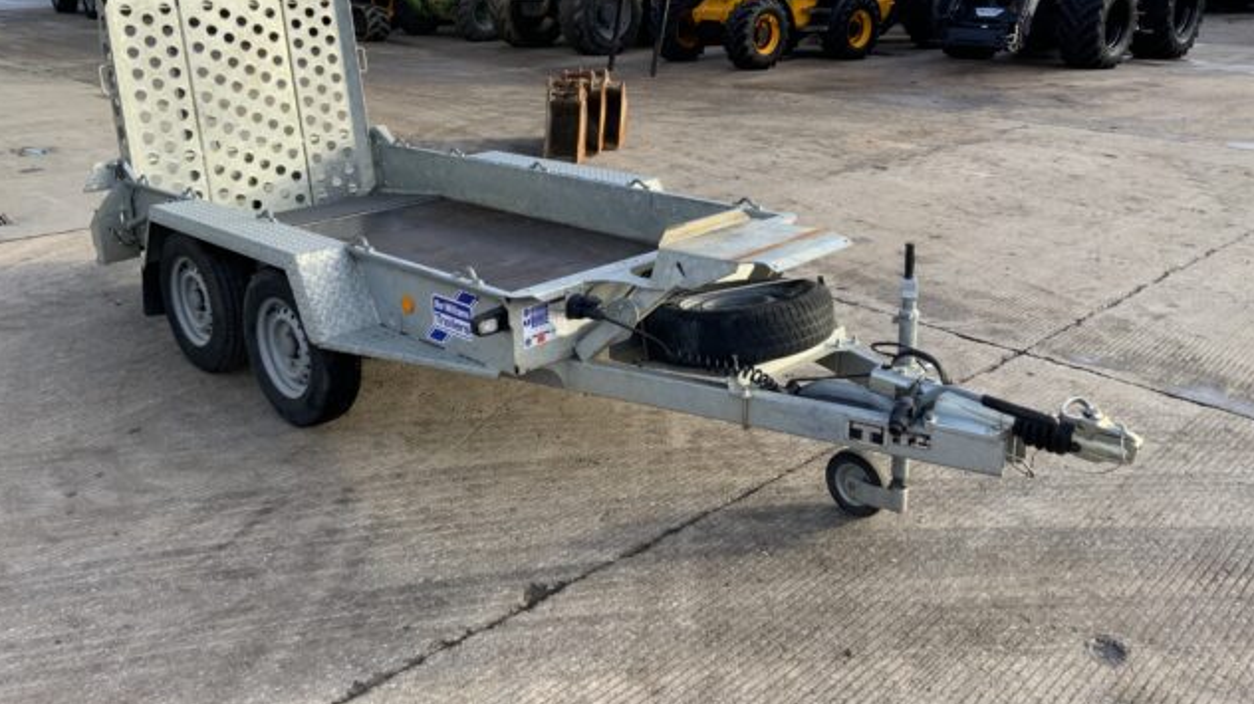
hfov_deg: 61.0
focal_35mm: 32
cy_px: 244
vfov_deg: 36.3
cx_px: 625
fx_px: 1064
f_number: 1.8
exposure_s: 1/360
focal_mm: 3
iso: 16
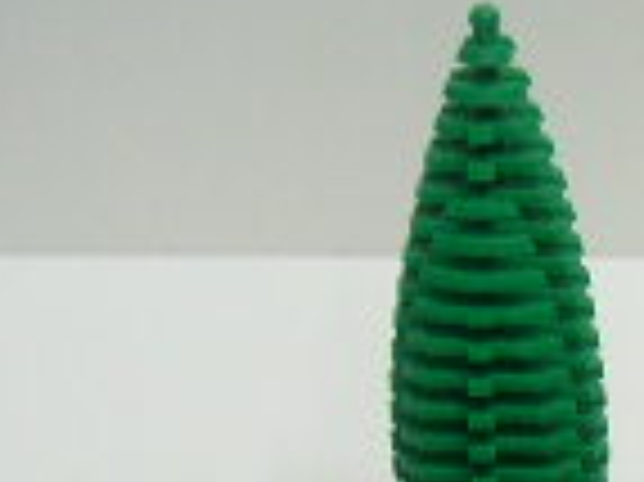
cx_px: 973
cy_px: 883
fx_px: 3160
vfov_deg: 8.4
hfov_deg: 11.2
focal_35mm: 170
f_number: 2.8
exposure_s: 1/12
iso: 100
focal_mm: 6
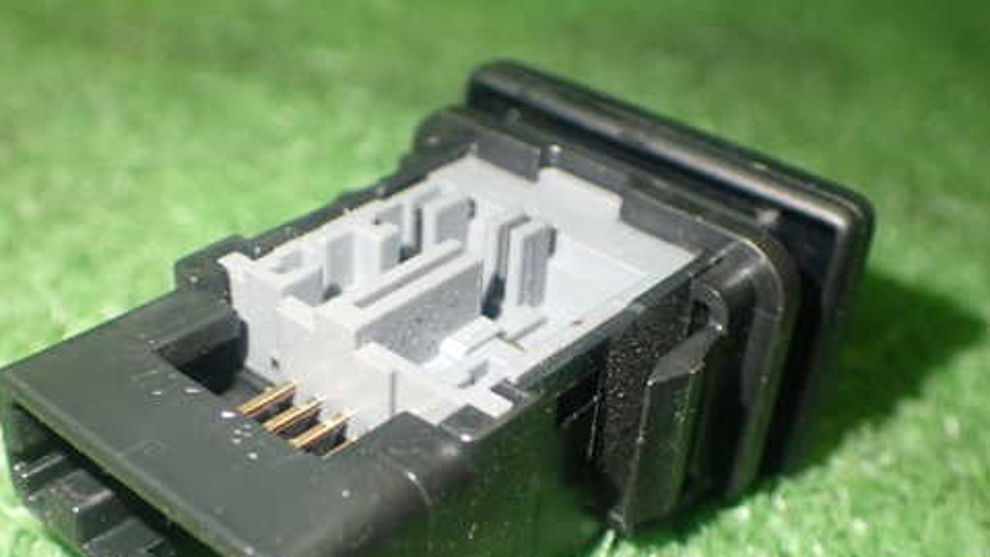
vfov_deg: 24.3
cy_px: 392
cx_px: 466
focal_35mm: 49
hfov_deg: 42.1
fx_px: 1286
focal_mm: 6.37
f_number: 2.5
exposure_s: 1/40
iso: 500
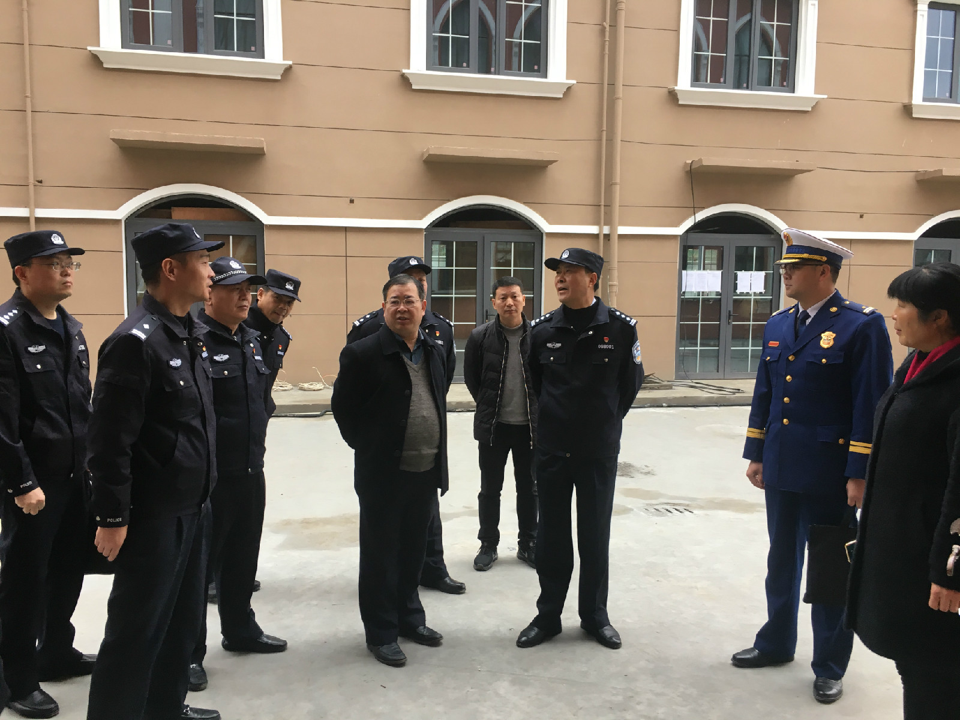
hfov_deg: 61.7
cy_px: 360
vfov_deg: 48.2
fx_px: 804
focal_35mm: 29
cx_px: 480
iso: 25
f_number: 2.2
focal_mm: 4.15
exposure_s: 1/33
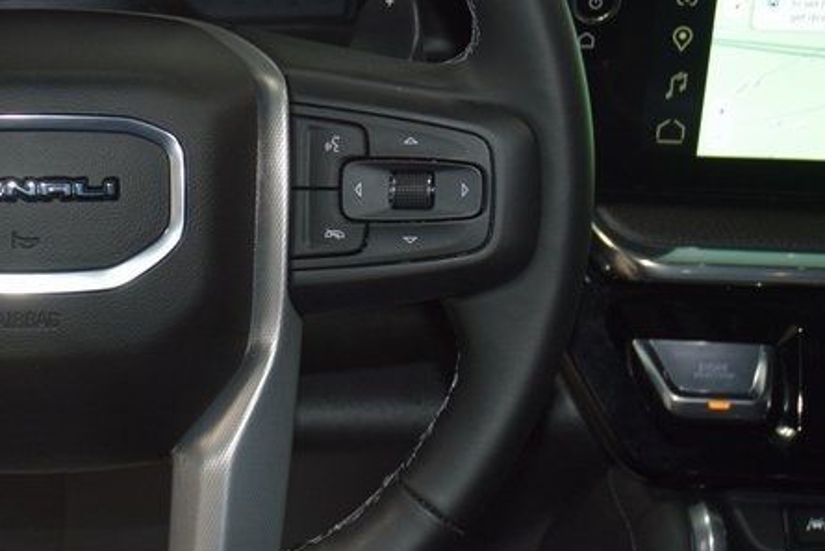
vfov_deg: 14.7
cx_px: 24
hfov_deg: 21.2
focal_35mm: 93
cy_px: 186
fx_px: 2135
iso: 1000
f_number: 3.8
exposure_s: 1/80
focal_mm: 27
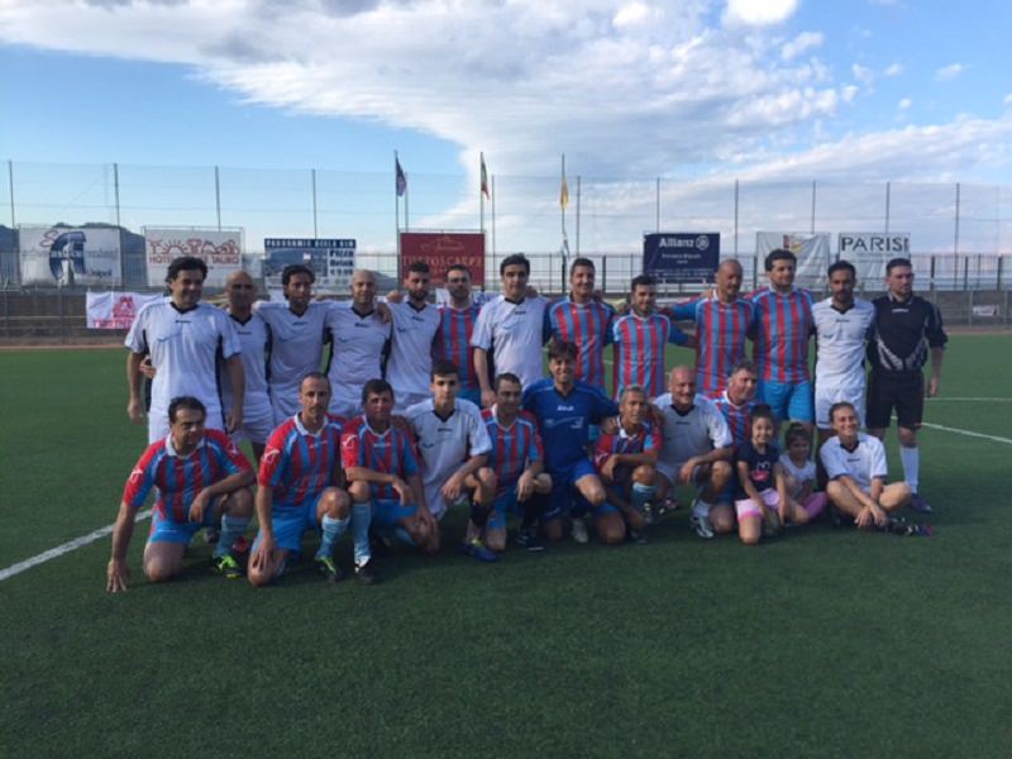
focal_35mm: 29
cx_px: 506
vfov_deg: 48.2
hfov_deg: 61.7
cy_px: 380
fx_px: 848
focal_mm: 4.15
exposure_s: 1/706
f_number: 2.2
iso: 32
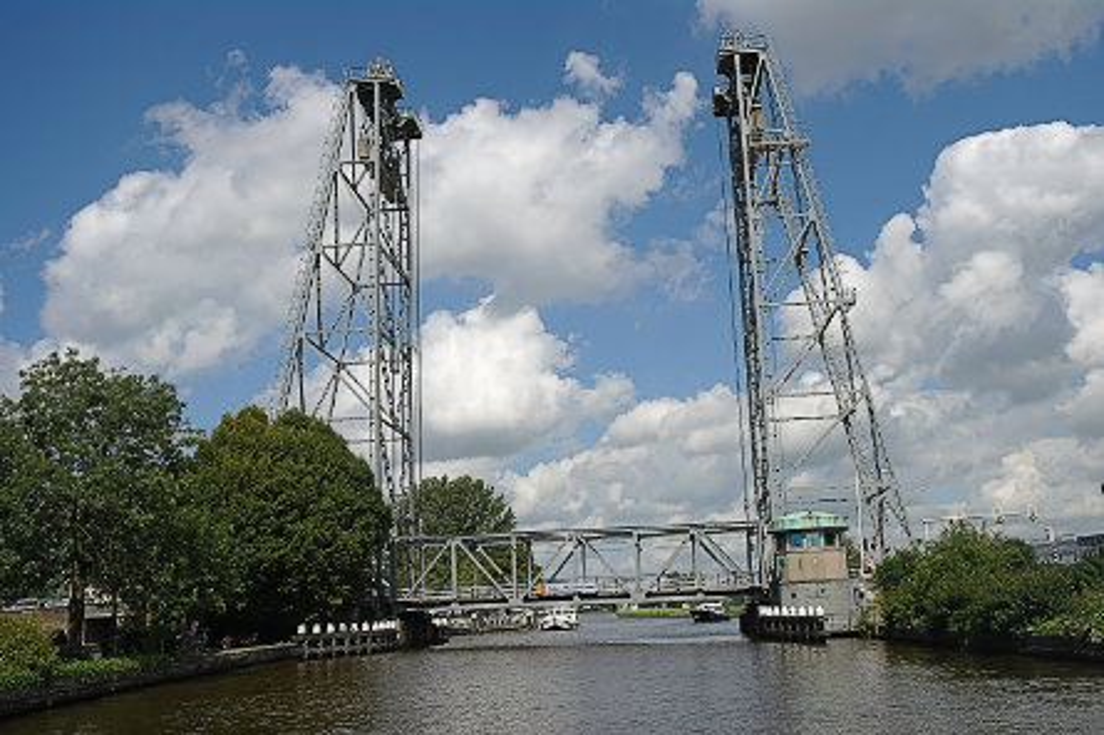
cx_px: 552
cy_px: 368
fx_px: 1103
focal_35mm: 36
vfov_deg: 36.8
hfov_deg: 53.2
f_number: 6.7
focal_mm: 24
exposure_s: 1/500
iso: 100
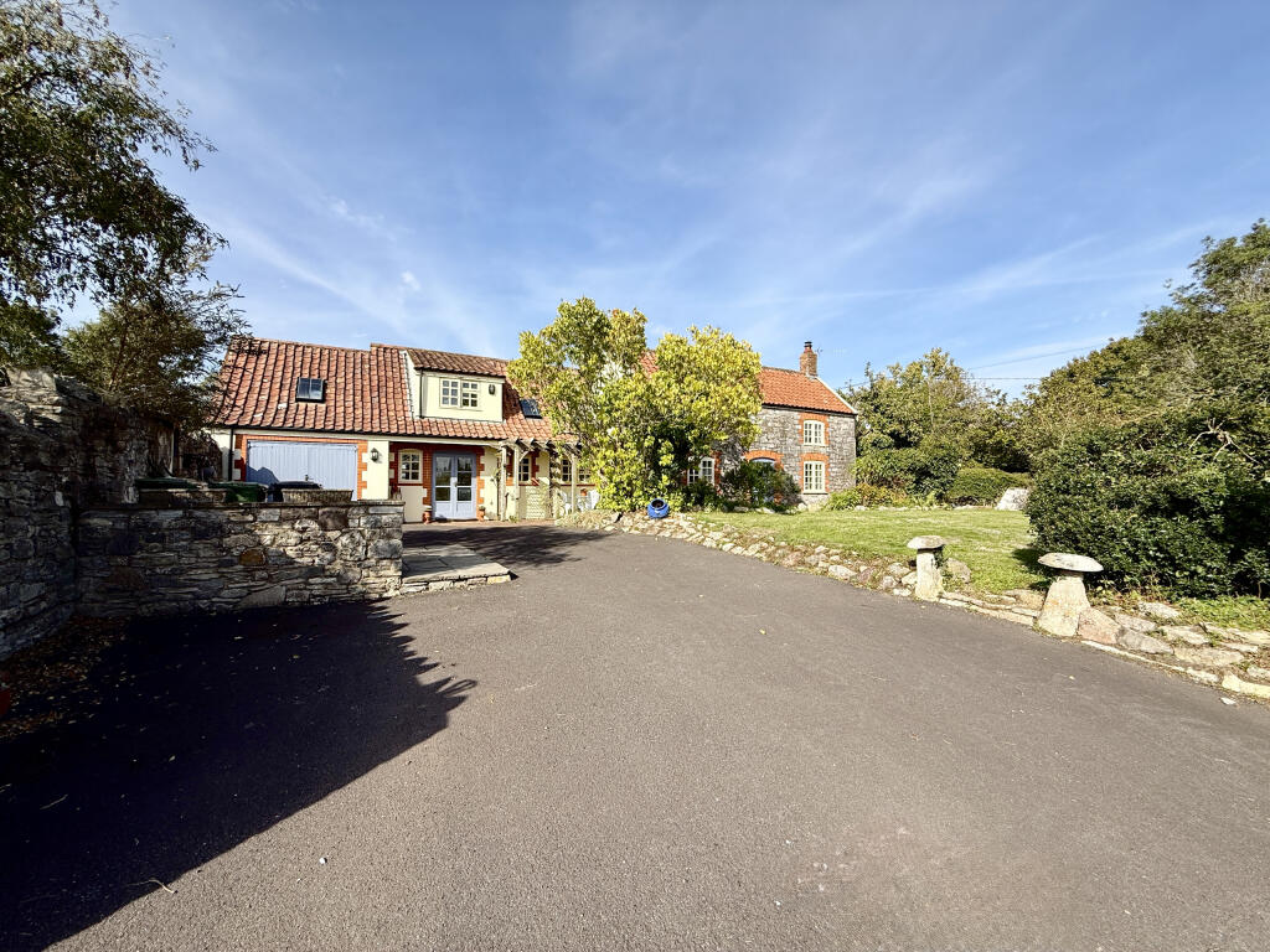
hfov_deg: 102.1
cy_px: 476
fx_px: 514
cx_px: 635
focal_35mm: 14
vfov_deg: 85.7
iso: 50
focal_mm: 2.22
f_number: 2.2
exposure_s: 1/1745
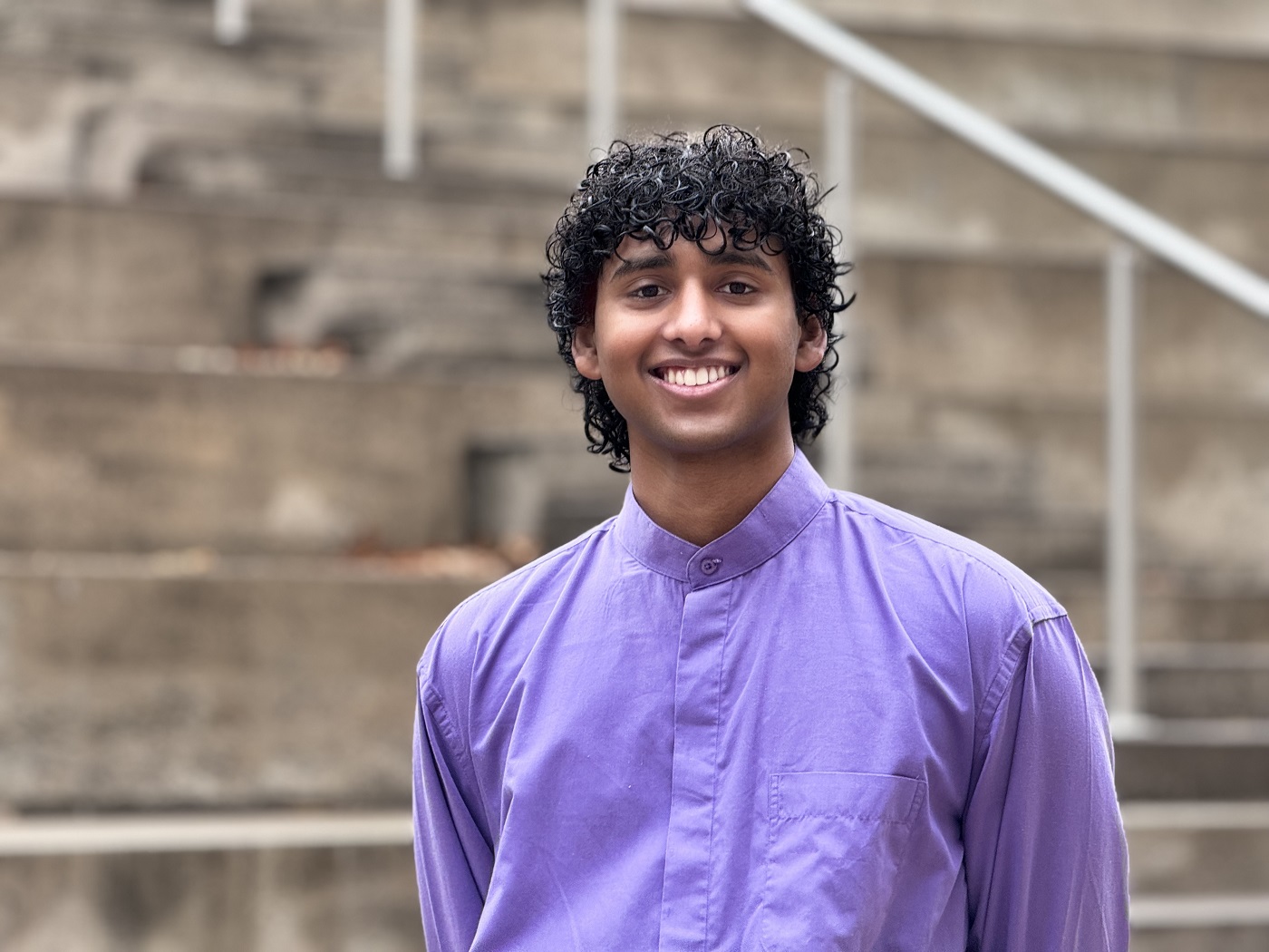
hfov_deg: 16.4
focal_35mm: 120
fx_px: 4399
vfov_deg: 12.3
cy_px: 476
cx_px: 634
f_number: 2.8
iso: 80
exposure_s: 1/99
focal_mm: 15.66
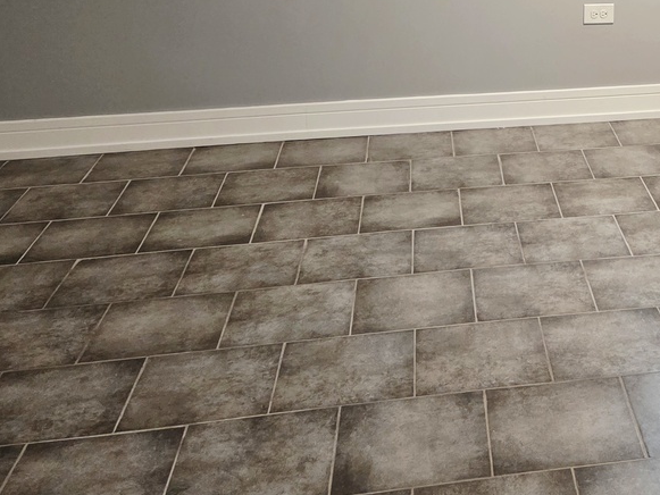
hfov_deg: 31.4
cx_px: 650
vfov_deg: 23.8
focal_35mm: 57
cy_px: -72
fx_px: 1087
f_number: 1.8
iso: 640
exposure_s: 1/120
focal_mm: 5.4
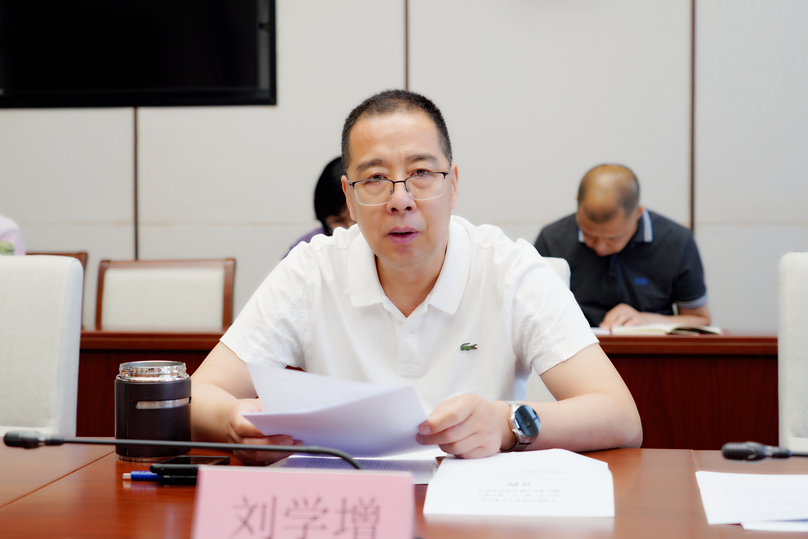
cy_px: 270
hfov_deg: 33.9
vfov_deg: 23.0
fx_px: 1324
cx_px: 404
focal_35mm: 59
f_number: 4
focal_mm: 59
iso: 100
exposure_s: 1/25
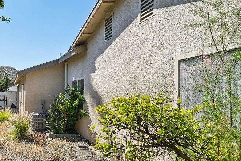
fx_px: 174
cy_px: 95
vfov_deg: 49.3
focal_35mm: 26
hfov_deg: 54.6
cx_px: 2
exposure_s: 1/200
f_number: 8
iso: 100
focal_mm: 13
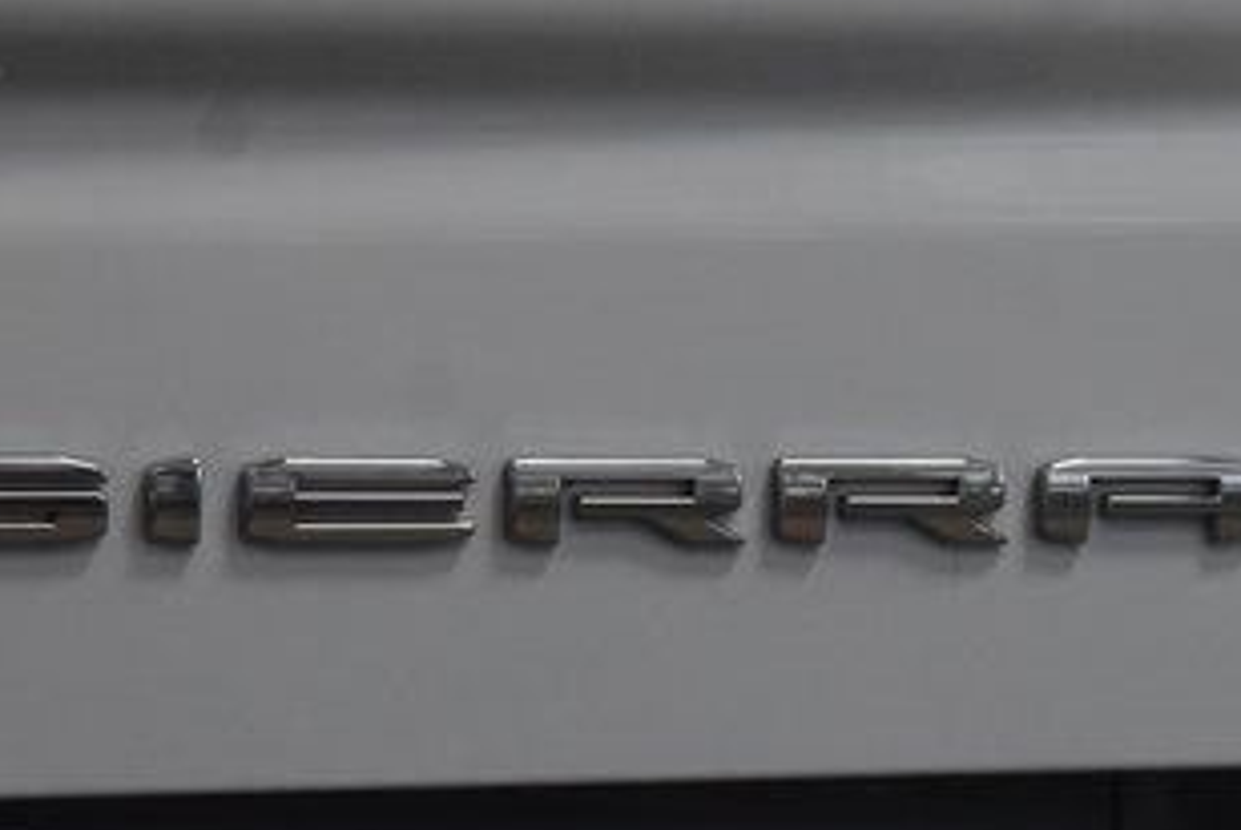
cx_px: 512
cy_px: 498
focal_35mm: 218
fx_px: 7522
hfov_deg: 9.4
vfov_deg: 6.3
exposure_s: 1/125
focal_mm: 70
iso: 1600
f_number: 6.3
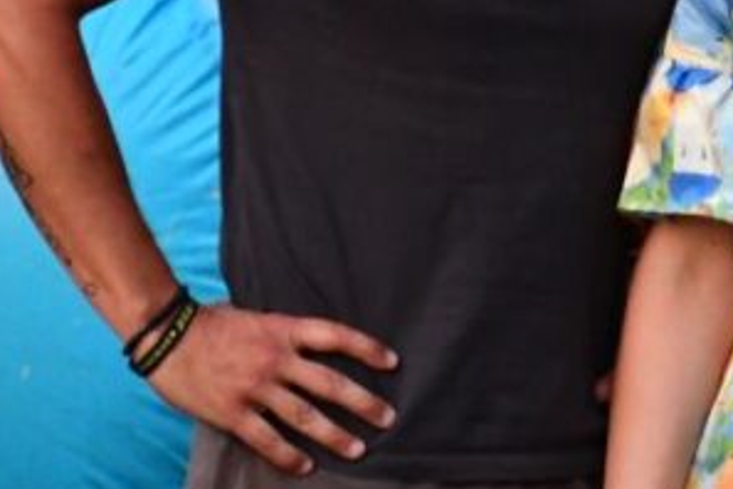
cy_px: 40
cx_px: 1212
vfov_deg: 4.1
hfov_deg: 6.1
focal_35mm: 331
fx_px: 6739
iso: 3200
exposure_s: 1/80
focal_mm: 52
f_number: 4.8
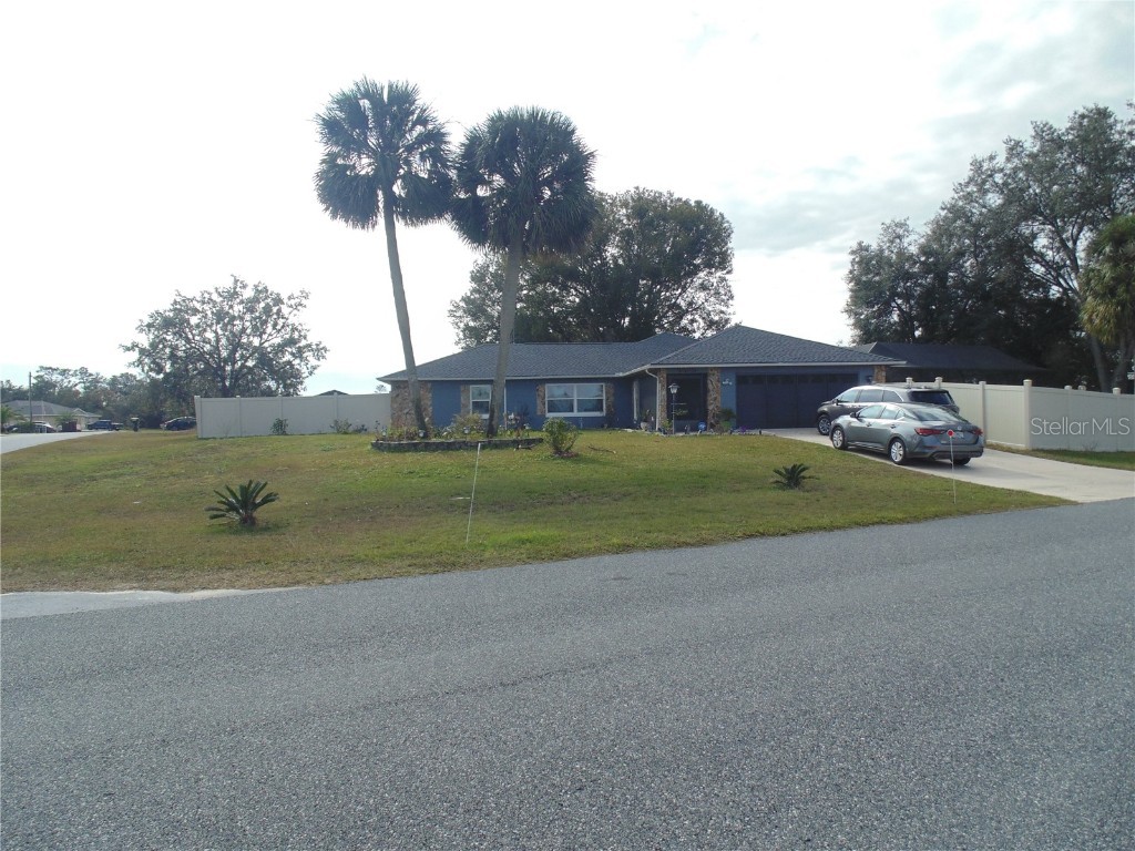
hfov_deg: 76.4
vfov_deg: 61.1
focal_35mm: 22
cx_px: 568
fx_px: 721
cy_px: 426
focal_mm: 4
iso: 80
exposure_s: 1/100
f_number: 9.7
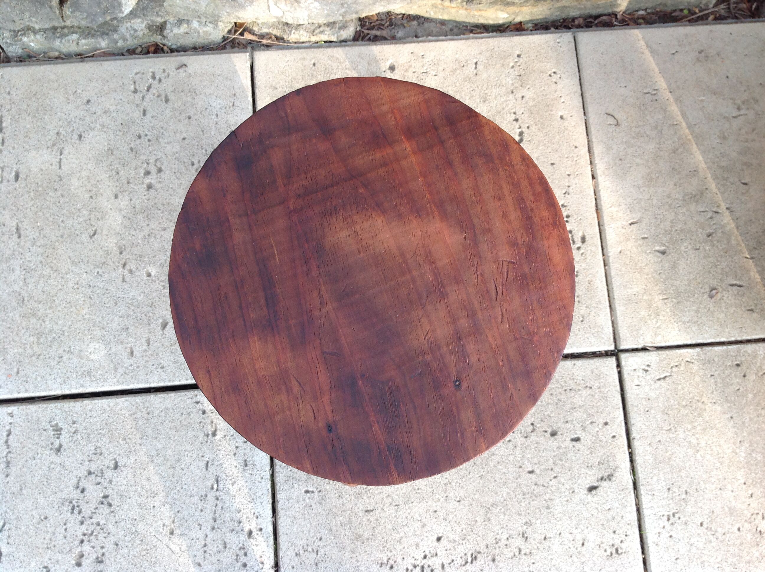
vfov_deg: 40.6
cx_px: 382
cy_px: 286
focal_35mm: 35
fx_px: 772
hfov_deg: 52.7
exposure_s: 1/120
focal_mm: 4.28
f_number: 2.4
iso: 50
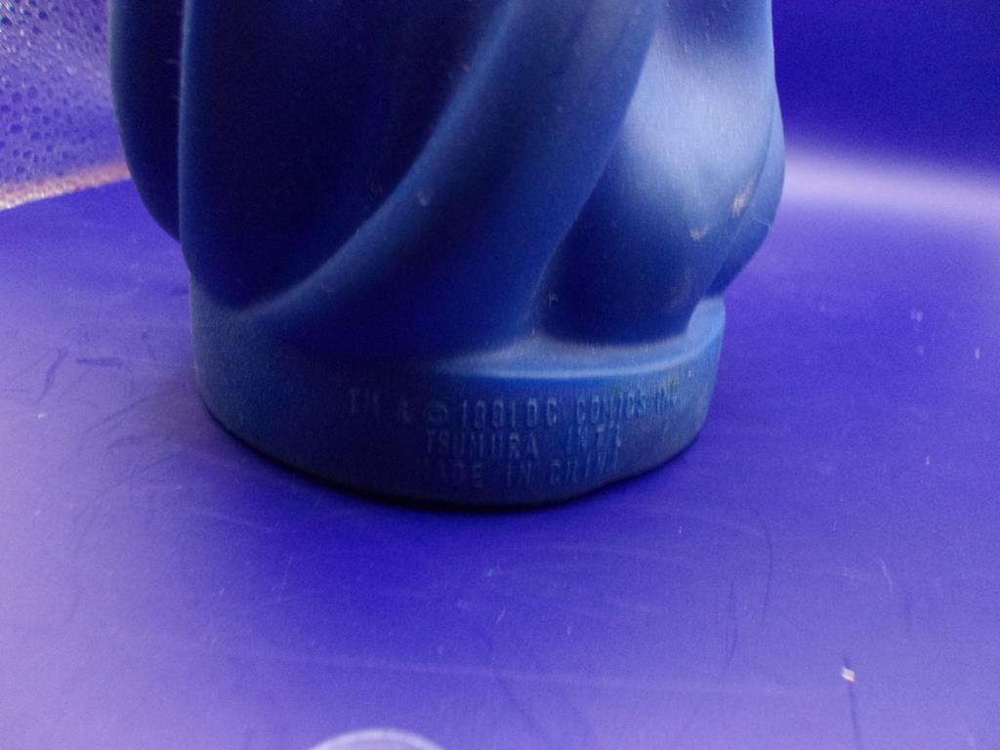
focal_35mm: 27
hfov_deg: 65.3
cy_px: 375
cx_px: 500
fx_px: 780
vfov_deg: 51.4
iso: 415
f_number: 3
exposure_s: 1/17
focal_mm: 4.9
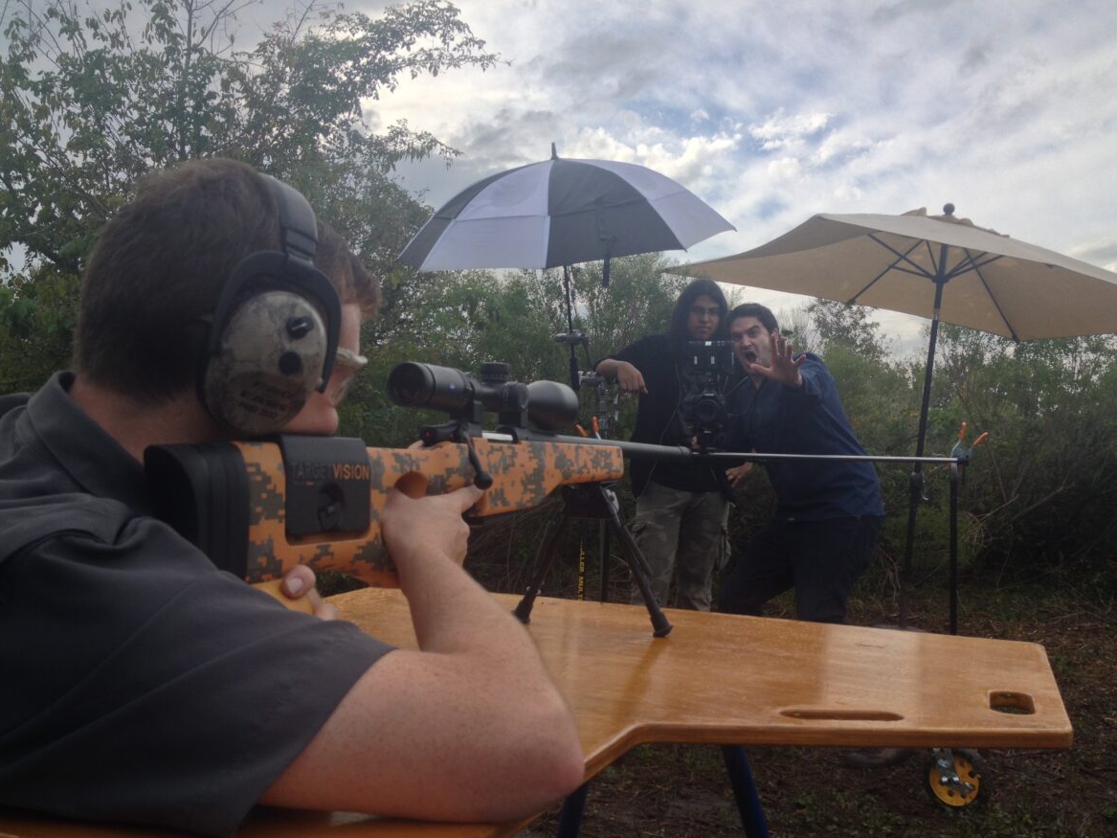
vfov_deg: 39.6
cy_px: 430
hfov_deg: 51.4
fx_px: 1162
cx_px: 556
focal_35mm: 36
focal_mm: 4.28
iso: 50
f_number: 2.4
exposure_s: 1/587
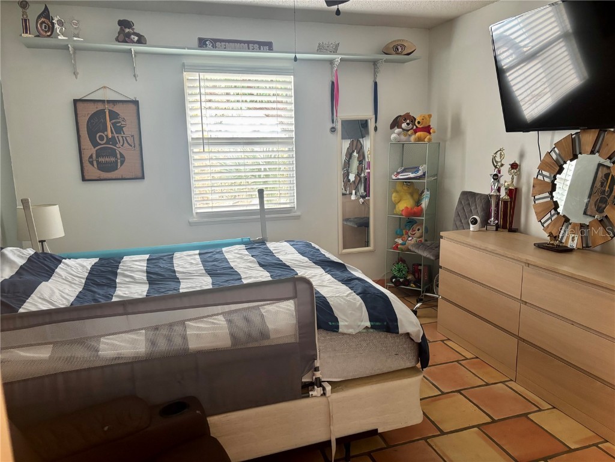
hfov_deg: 67.3
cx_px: 308
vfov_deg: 53.1
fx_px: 462
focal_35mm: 26
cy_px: 231
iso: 250
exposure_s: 1/60
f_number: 1.6
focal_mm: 5.96
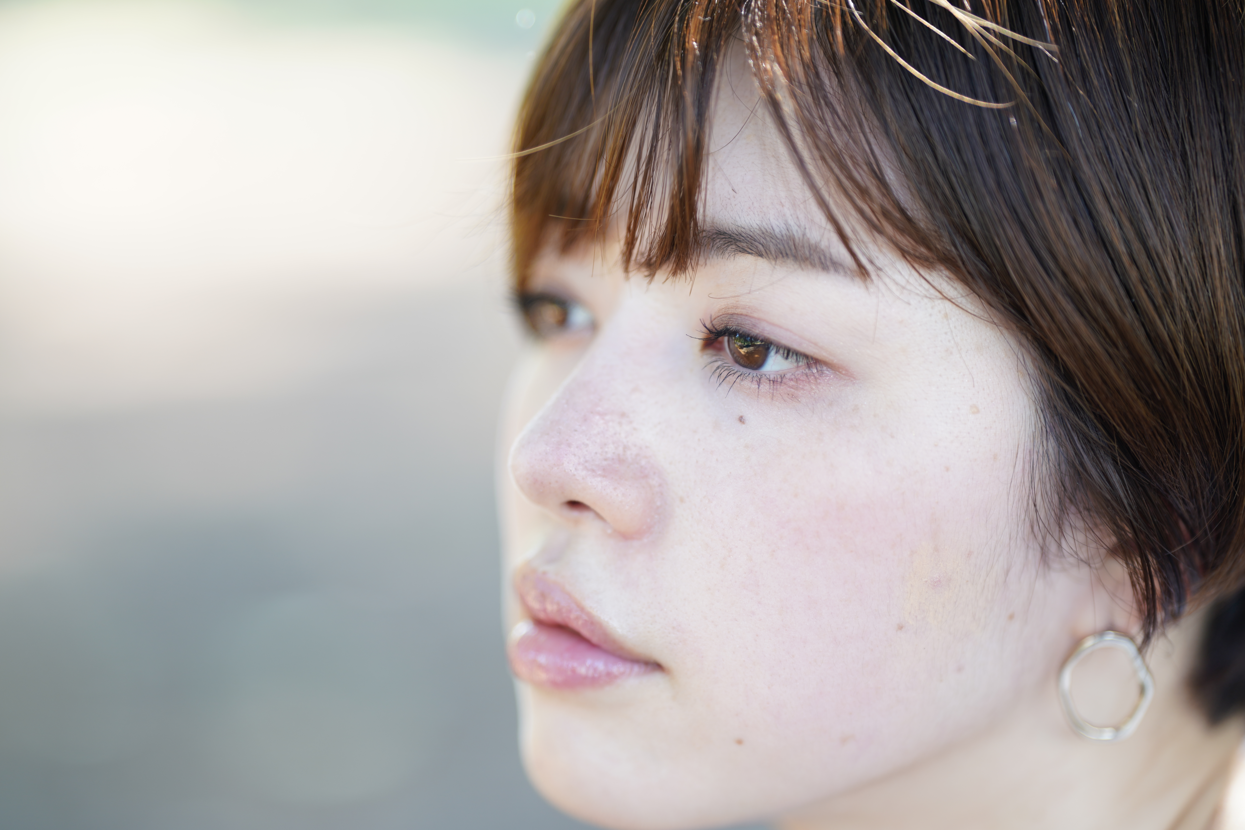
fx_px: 2940
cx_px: 622
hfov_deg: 23.9
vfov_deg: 16.1
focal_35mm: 85
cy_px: 415
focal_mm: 85
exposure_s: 1/160
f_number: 1.4
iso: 100
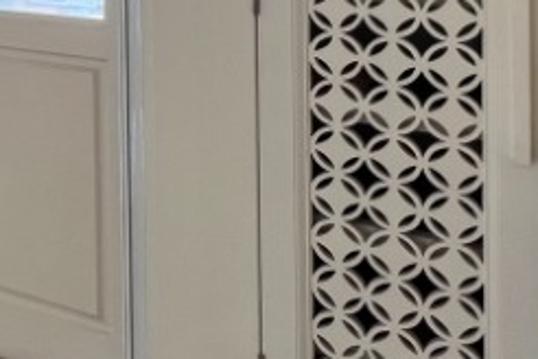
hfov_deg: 30.0
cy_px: -120
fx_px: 822
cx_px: -133
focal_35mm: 55
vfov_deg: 21.9
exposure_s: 1/100
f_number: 1.8
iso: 40
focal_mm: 1.57
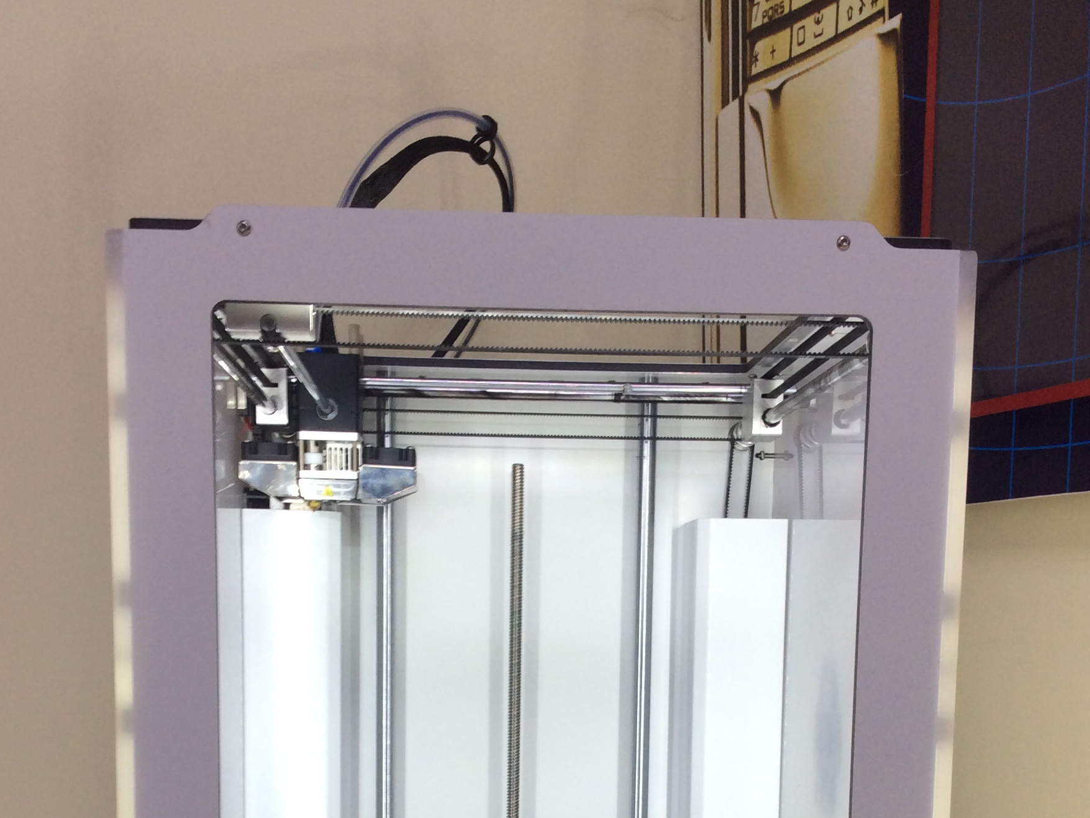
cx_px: 541
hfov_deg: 40.4
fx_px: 1480
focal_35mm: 47
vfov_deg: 29.3
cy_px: 771
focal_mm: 3.3
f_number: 2.4
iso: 40
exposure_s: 1/25
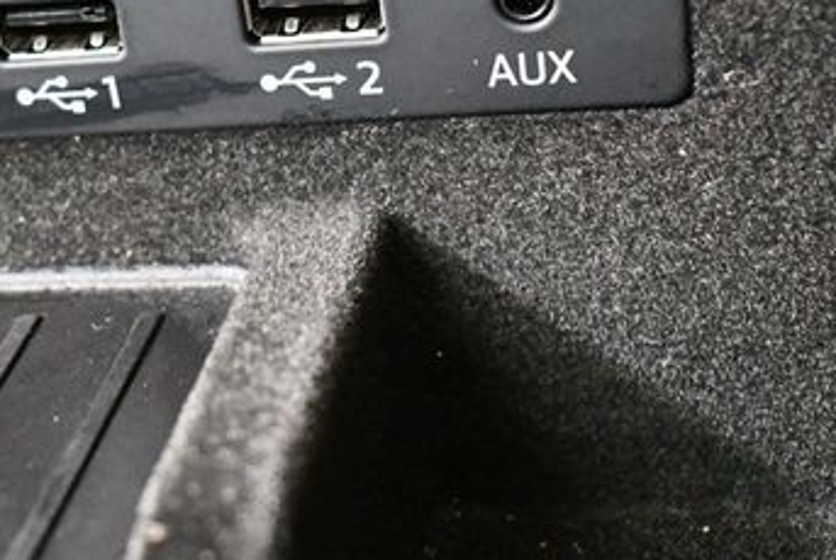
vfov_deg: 16.7
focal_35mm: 82
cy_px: 187
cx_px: 266
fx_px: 1907
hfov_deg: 24.6
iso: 11400
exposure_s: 1/60
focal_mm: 22
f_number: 3.8
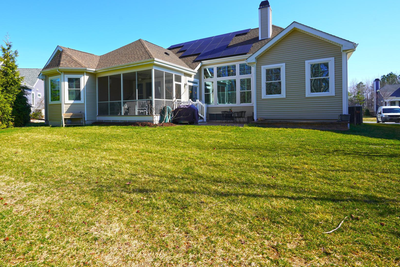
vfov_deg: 61.7
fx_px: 222
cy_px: 115
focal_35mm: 20
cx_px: 162
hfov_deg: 83.0
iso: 100
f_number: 9
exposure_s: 1/125
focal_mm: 16
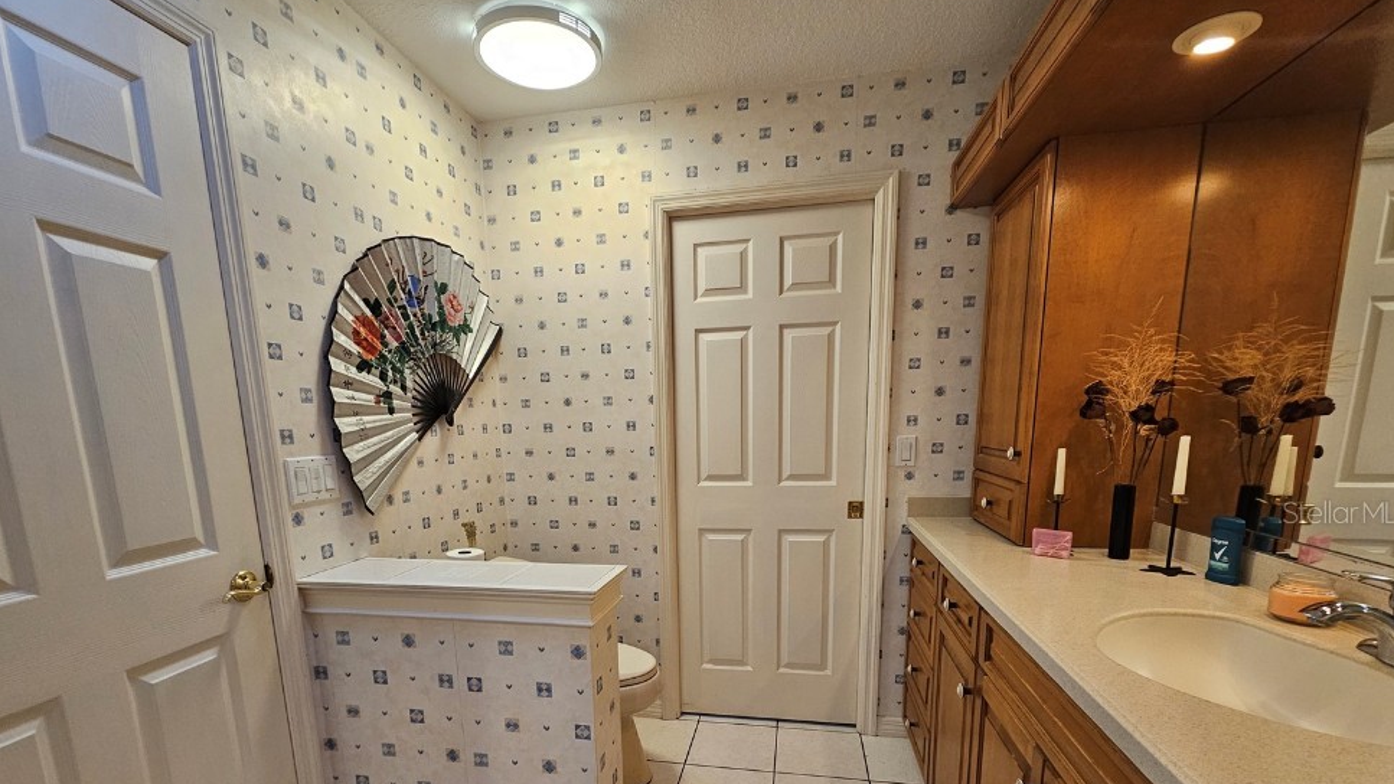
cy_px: 512
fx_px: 554
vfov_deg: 68.9
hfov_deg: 103.0
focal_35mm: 15
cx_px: 680
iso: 200
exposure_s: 1/60
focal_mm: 2.2
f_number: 2.2
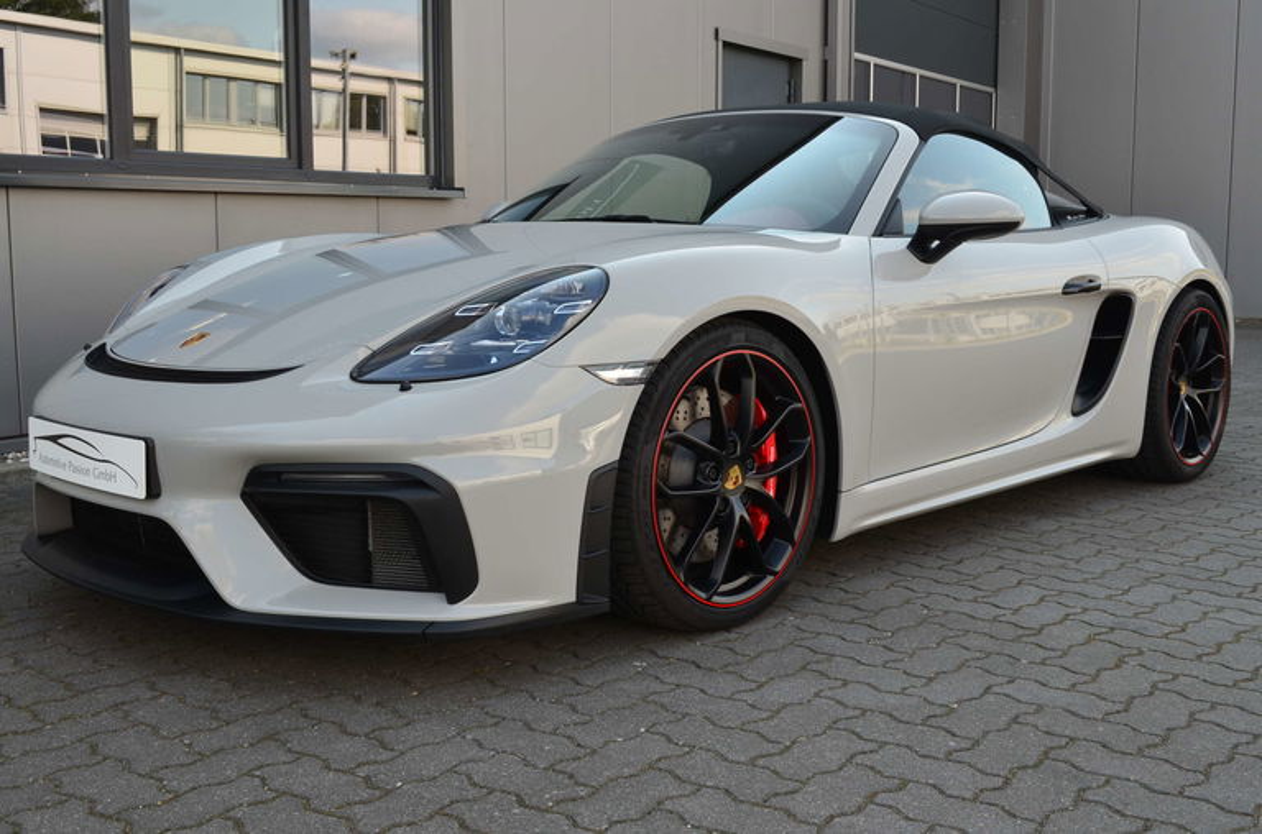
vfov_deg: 34.0
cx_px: 631
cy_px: 417
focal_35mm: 39
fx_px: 1364
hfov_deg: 49.7
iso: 250
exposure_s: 1/60
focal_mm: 26
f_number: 10
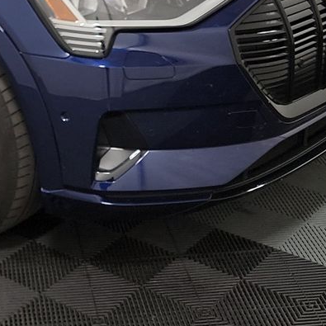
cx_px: -19
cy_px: 21
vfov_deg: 19.7
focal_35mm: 86
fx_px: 916
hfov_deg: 19.4
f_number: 1.8
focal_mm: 6.7
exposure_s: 1/59
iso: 203
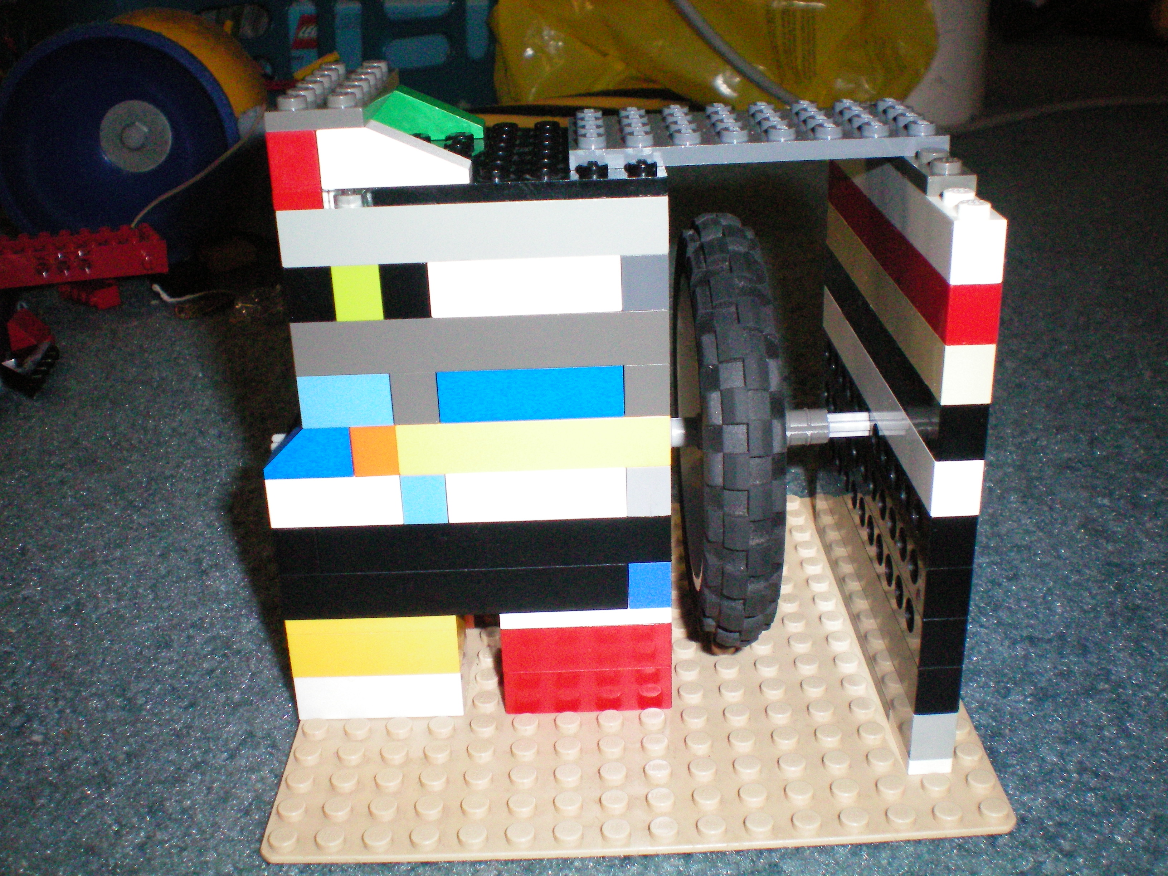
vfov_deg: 37.7
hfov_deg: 49.0
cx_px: 584
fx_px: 1282
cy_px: 438
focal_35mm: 38
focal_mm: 6.3
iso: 400
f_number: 4.6
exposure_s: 1/60
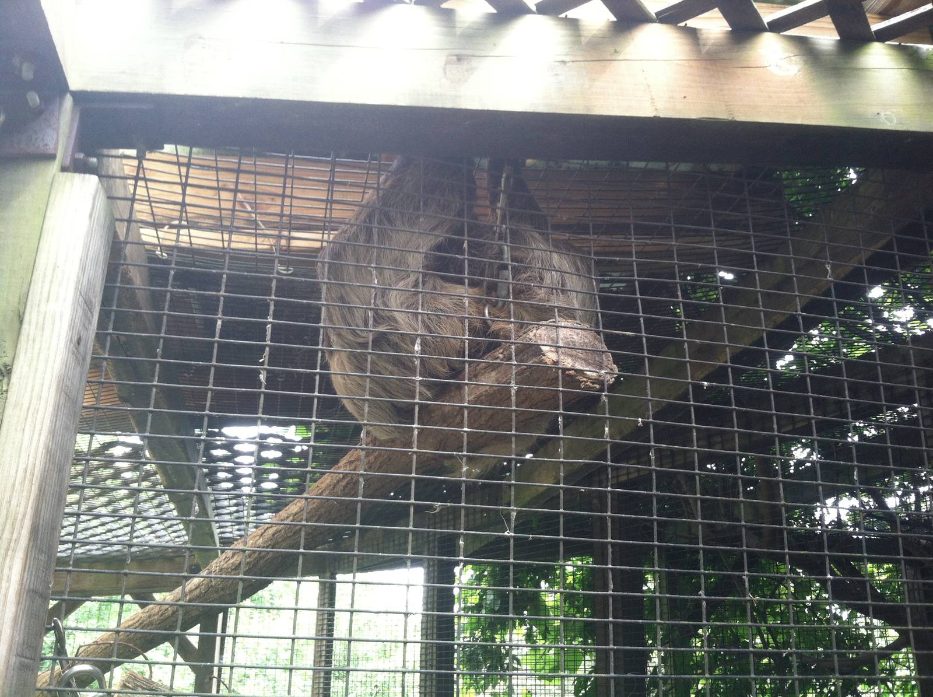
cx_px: 466
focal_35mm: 35
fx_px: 942
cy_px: 348
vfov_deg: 40.6
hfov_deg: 52.7
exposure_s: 1/30
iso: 80
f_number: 2.8
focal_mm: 3.85
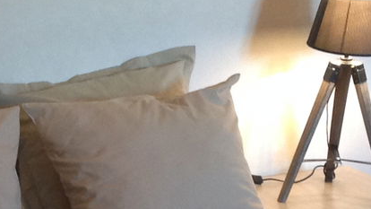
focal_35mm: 147
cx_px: 89
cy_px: 339
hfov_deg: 14.6
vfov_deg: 8.0
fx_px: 1446
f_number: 2.4
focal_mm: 4.28
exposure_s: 1/15
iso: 160
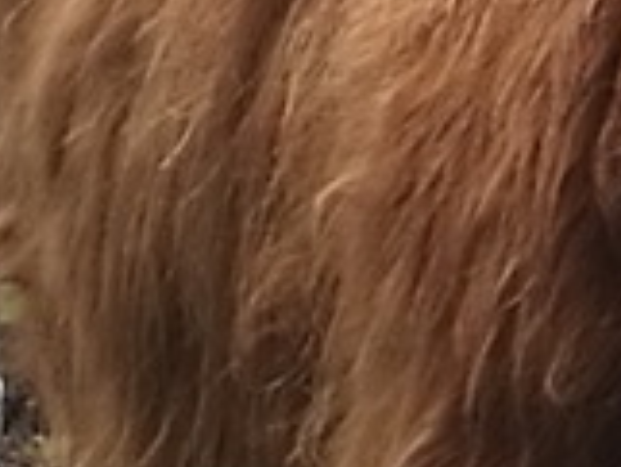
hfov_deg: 16.4
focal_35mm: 107
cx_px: 991
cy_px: -100
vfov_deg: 13.5
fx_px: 1921
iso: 50
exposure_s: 1/130
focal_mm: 4.5
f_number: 2.2
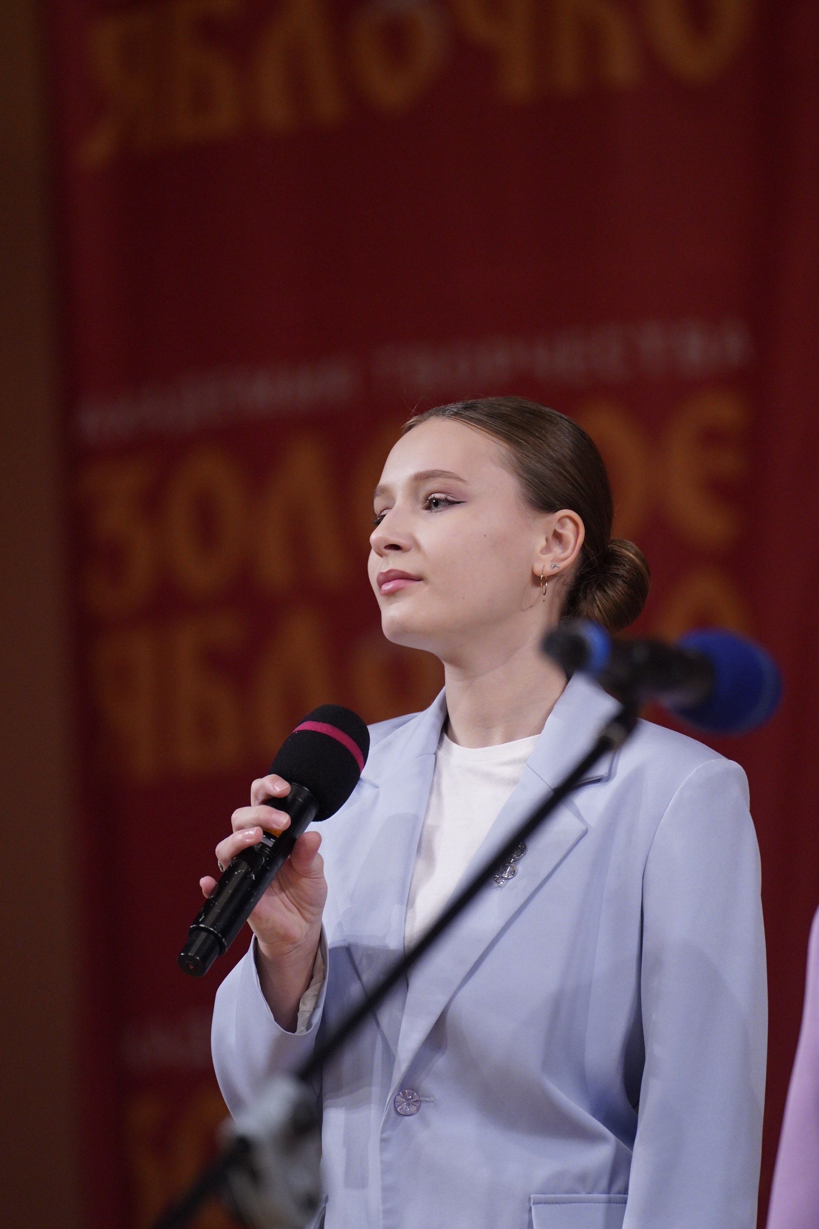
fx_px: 9213
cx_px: 410
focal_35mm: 270
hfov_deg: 5.1
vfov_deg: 7.6
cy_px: 614
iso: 1600
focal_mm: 180
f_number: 2.8
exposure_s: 1/400
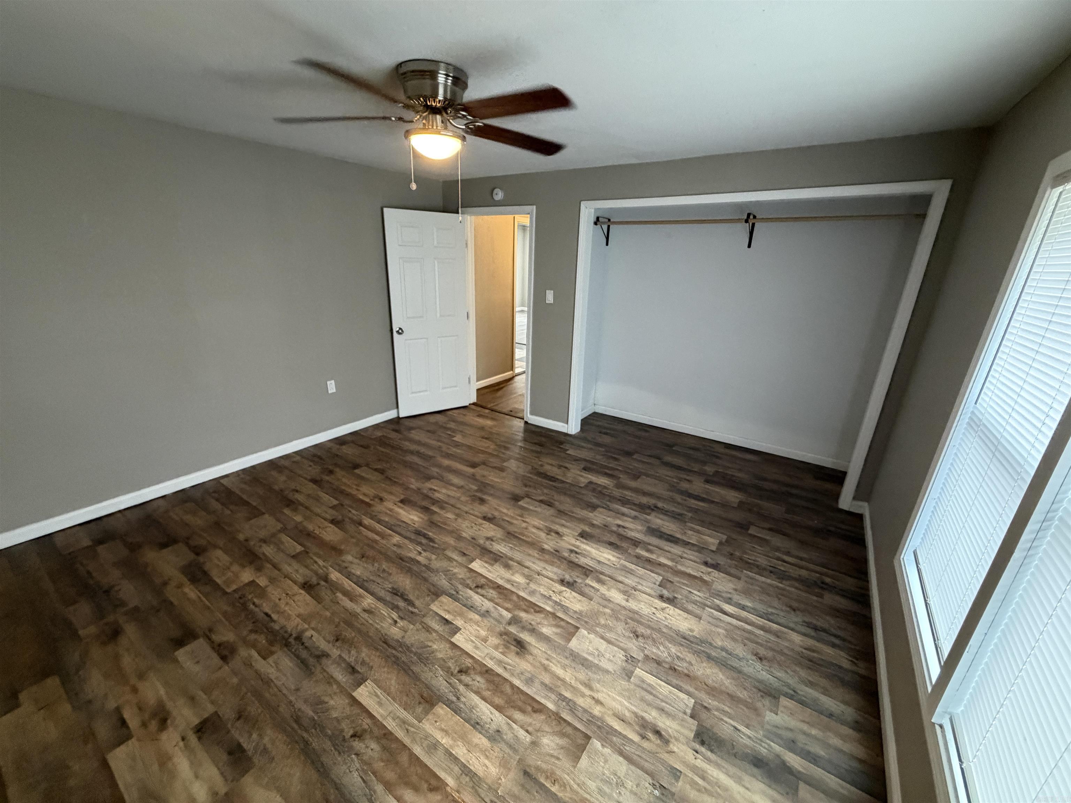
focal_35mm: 14
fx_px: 433
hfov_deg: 102.1
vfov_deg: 85.7
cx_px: 536
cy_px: 402
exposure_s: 1/60
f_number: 2.2
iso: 500
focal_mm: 2.22
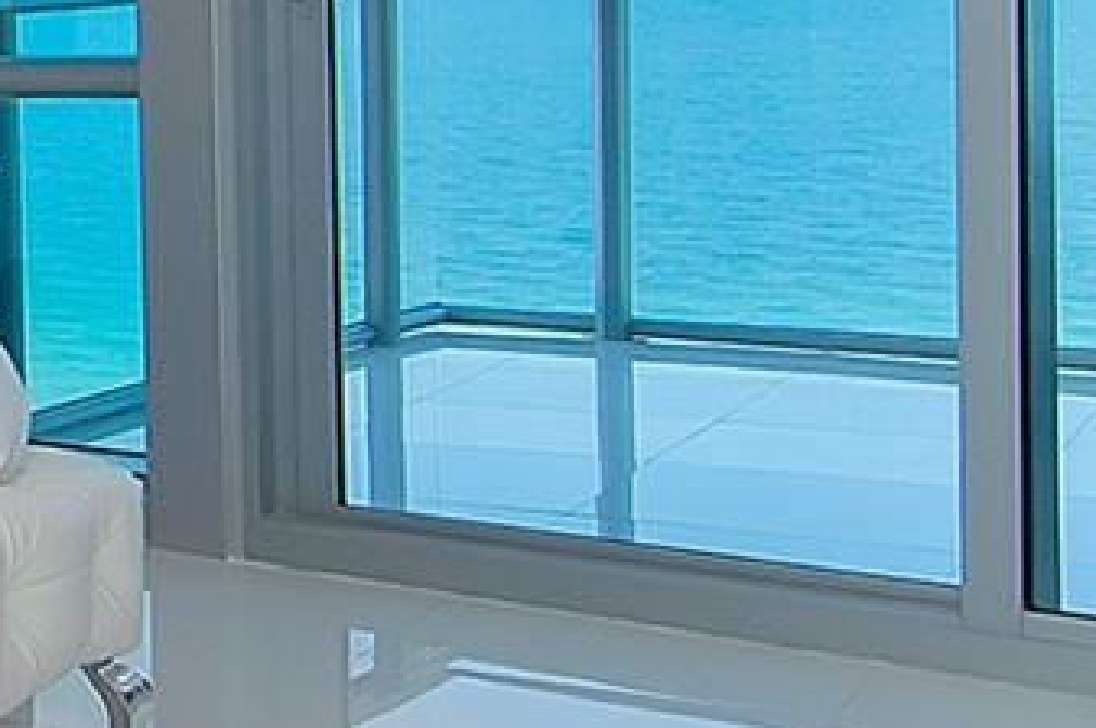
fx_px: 2384
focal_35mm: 78
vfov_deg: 17.3
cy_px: 211
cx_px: -927
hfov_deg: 19.1
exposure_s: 1/125
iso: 400
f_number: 7.1
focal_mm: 11
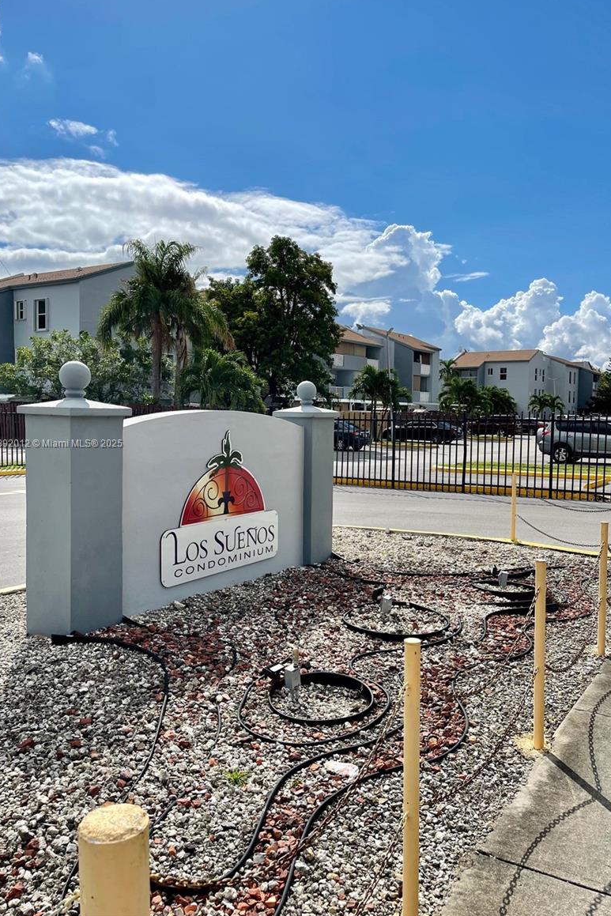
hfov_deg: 46.4
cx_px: 334
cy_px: 444
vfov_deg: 65.5
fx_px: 713
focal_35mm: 28
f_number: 1.6
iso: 32
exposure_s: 1/7407
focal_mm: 5.1
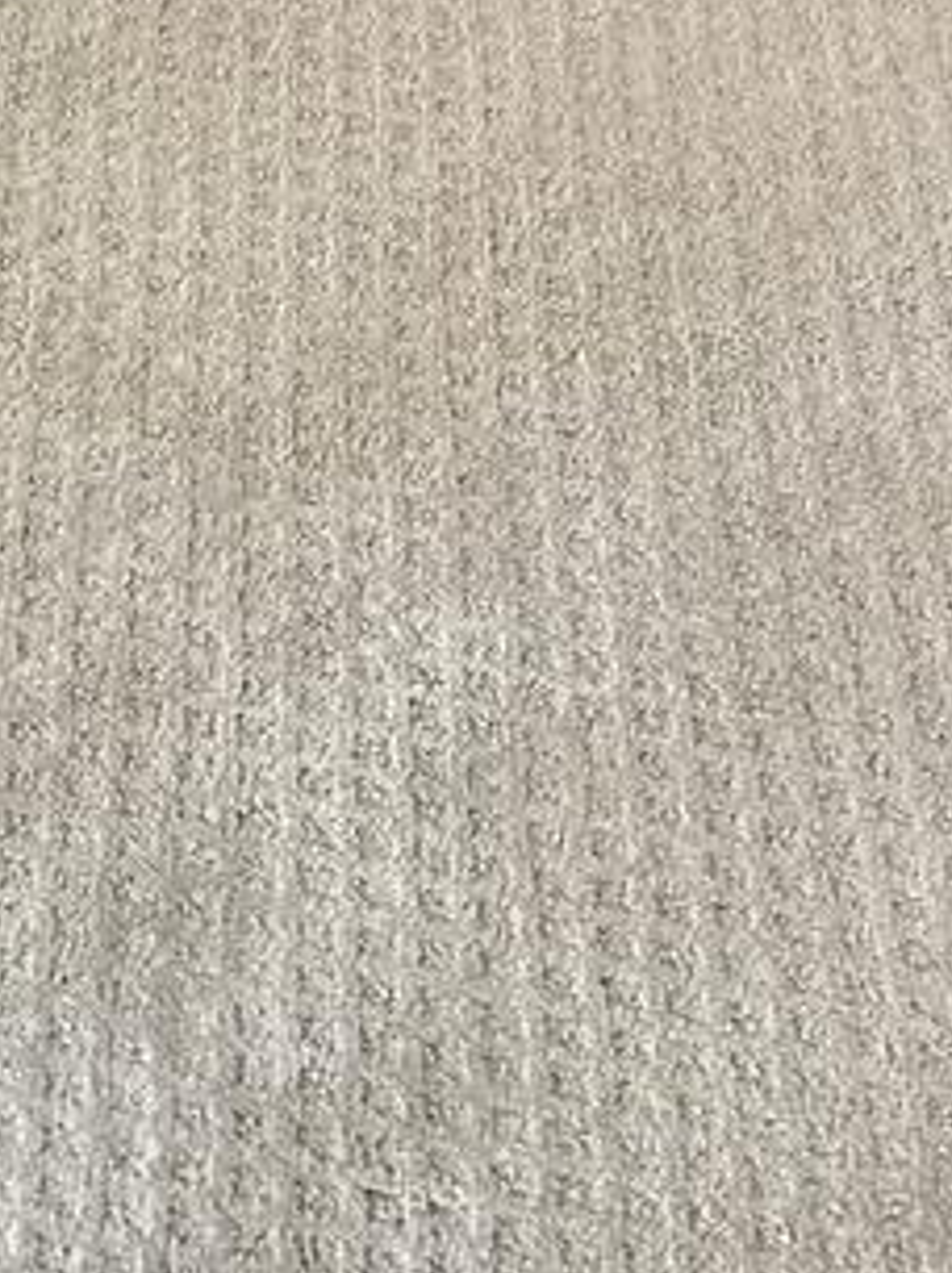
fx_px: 4446
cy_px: -1724
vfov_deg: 12.8
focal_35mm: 121
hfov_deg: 12.2
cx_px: 630
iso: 200
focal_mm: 6.86
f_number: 1.78
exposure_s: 1/60
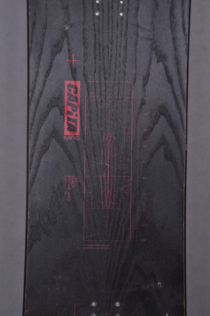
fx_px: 987
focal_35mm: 112
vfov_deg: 18.2
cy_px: 158
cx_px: 105
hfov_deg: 12.2
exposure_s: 1/125
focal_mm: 75
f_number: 13
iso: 3200
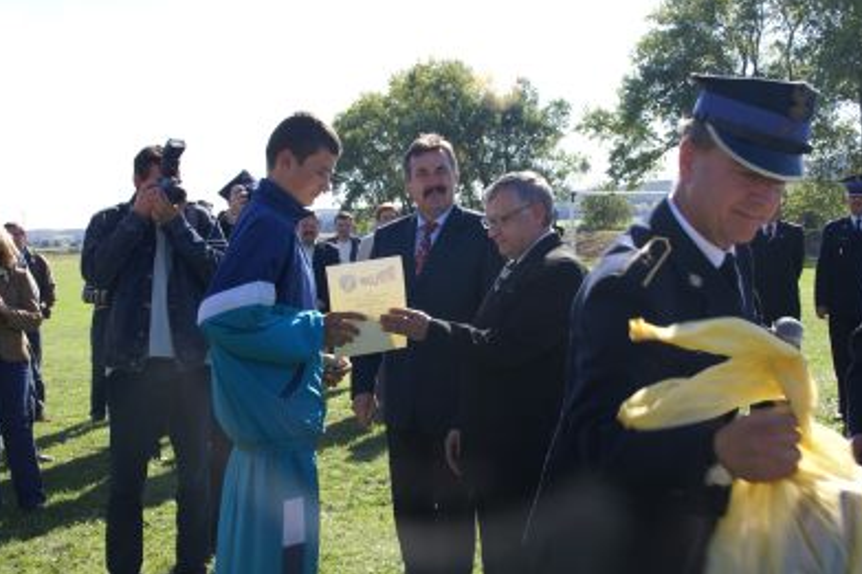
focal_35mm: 46
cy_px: 288
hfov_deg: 42.8
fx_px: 1101
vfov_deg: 29.2
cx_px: 433
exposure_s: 1/80
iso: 100
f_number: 10
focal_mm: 30
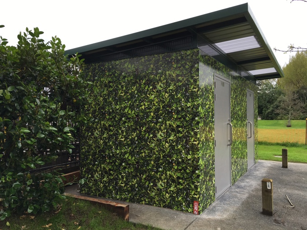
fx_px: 257
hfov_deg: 61.7
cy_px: 115
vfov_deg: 48.2
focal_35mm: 29
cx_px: 154
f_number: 2.2
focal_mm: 4.15
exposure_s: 1/242
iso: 25
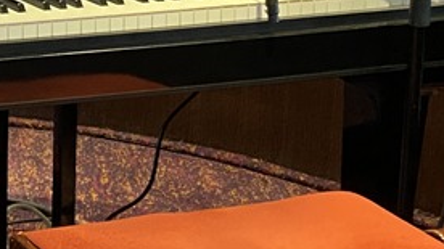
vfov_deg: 9.5
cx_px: -249
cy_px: -141
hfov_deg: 15.8
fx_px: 1448
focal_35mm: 123
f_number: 1.8
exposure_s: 1/30
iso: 640
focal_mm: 4.25
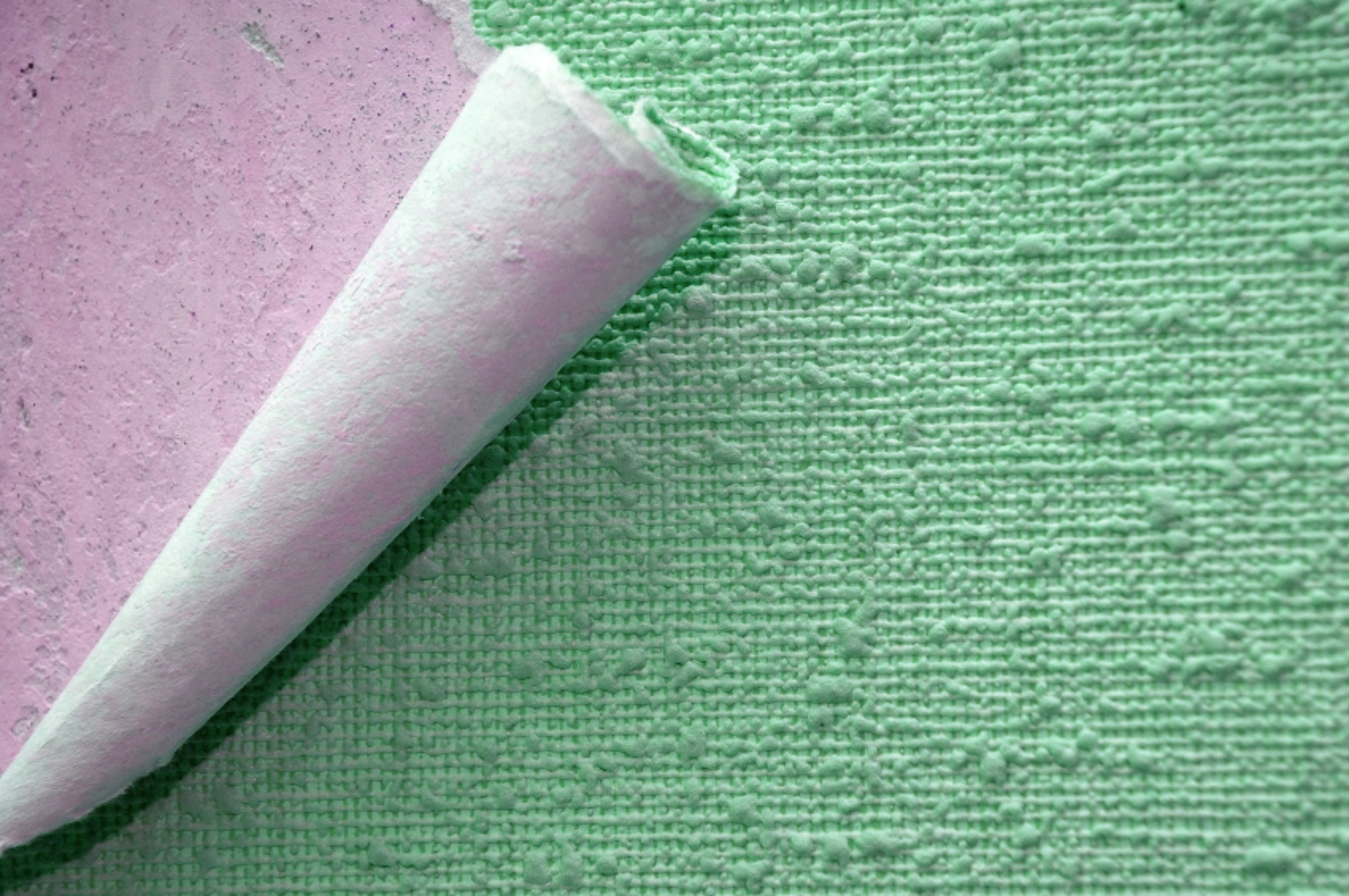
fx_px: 5615
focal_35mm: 150
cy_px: 448
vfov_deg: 9.1
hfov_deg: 13.7
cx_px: 674
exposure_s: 1/60
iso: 200
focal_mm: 100
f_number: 5.6
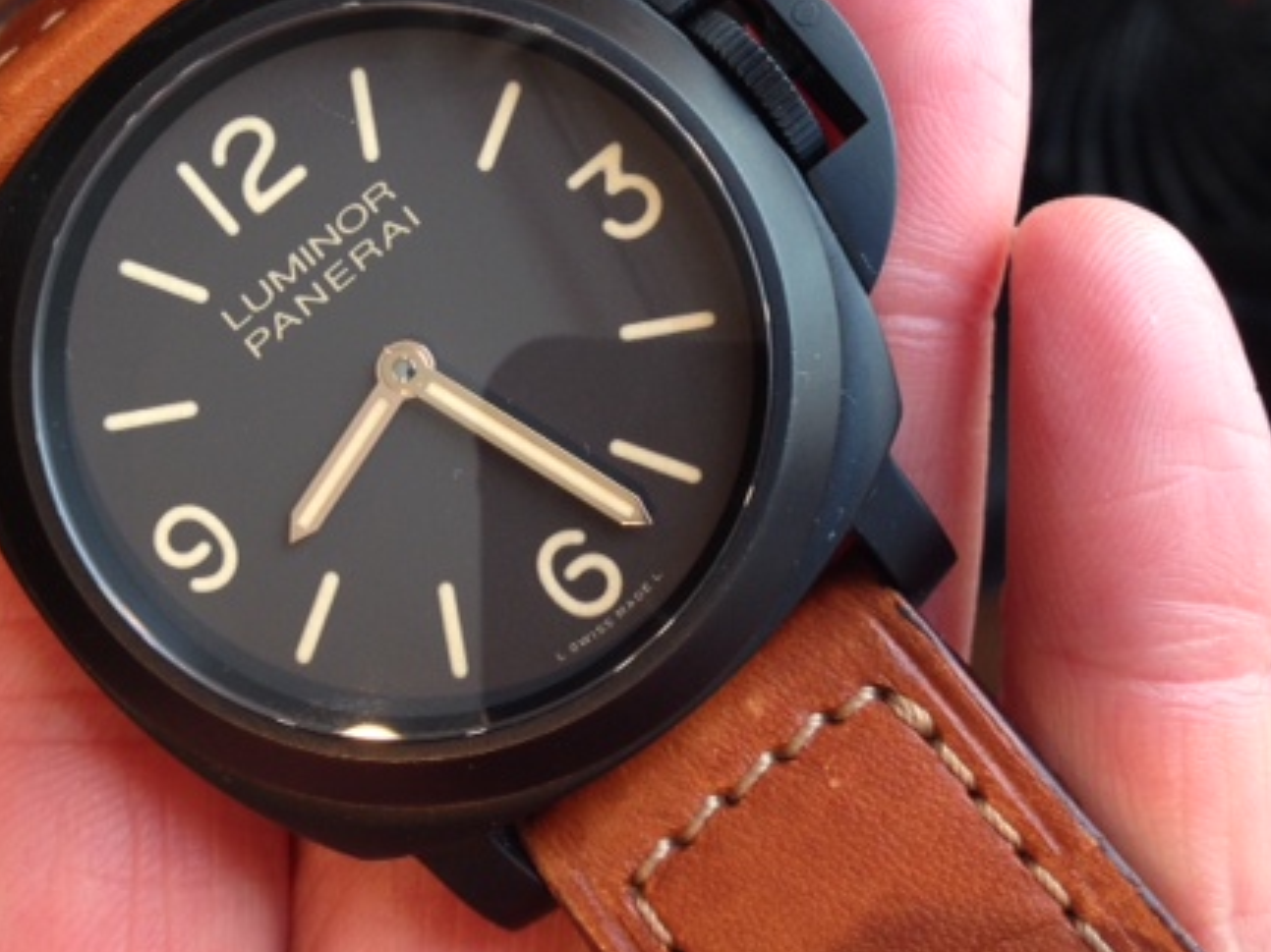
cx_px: 596
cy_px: 395
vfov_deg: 29.6
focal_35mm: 49
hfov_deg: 38.9
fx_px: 1799
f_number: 2.4
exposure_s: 1/20
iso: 80
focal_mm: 4.12
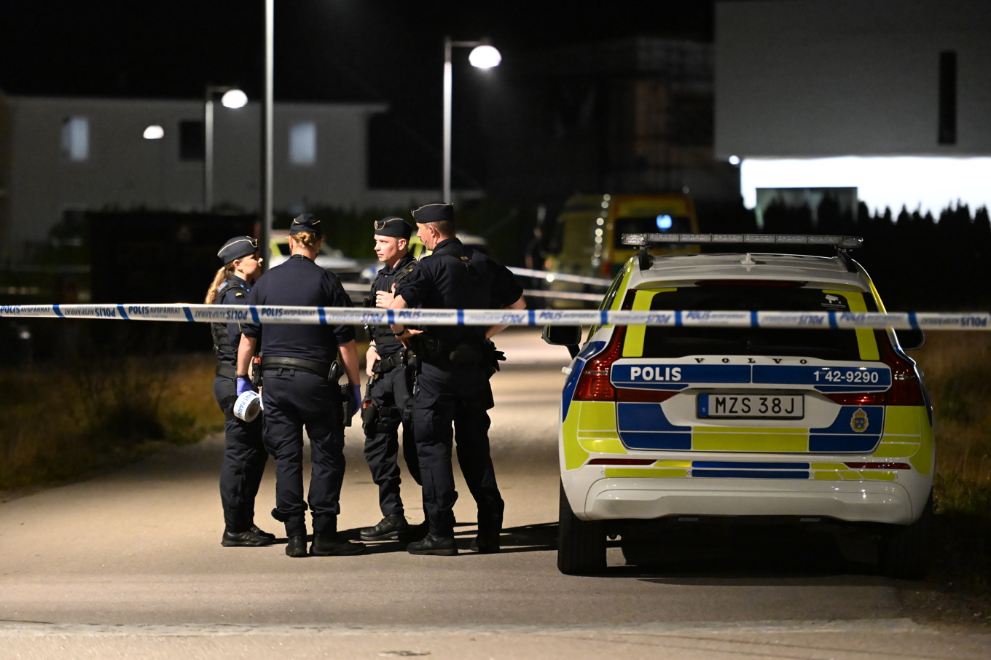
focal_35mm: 165
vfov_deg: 8.3
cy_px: 330
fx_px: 4541
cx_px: 496
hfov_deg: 12.5
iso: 12800
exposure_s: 1/100
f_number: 2.8
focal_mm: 165
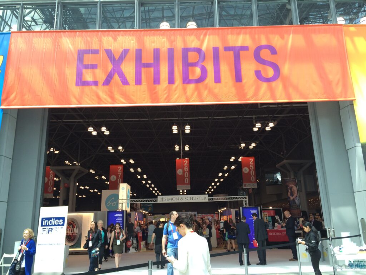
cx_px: 183
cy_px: 138
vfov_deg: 48.2
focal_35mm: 29
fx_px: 307
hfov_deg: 61.7
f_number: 2.2
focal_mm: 4.15
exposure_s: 1/60
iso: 32
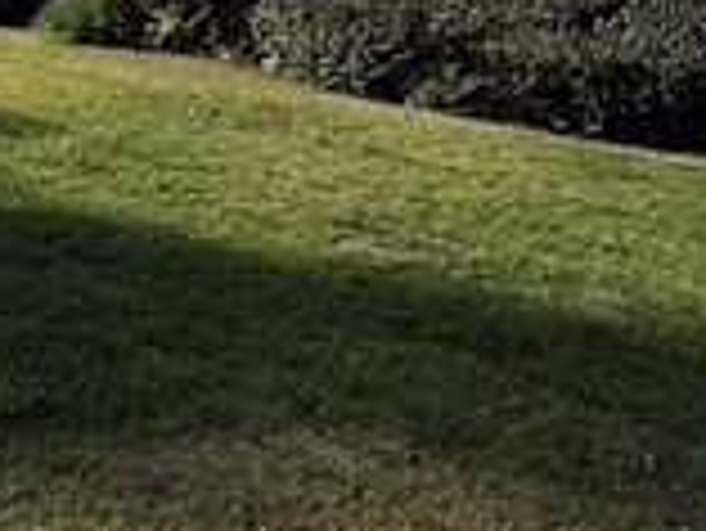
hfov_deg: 30.9
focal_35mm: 57
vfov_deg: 22.9
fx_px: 1163
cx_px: -27
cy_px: -158
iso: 50
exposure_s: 1/3663
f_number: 2.2
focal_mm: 2.22
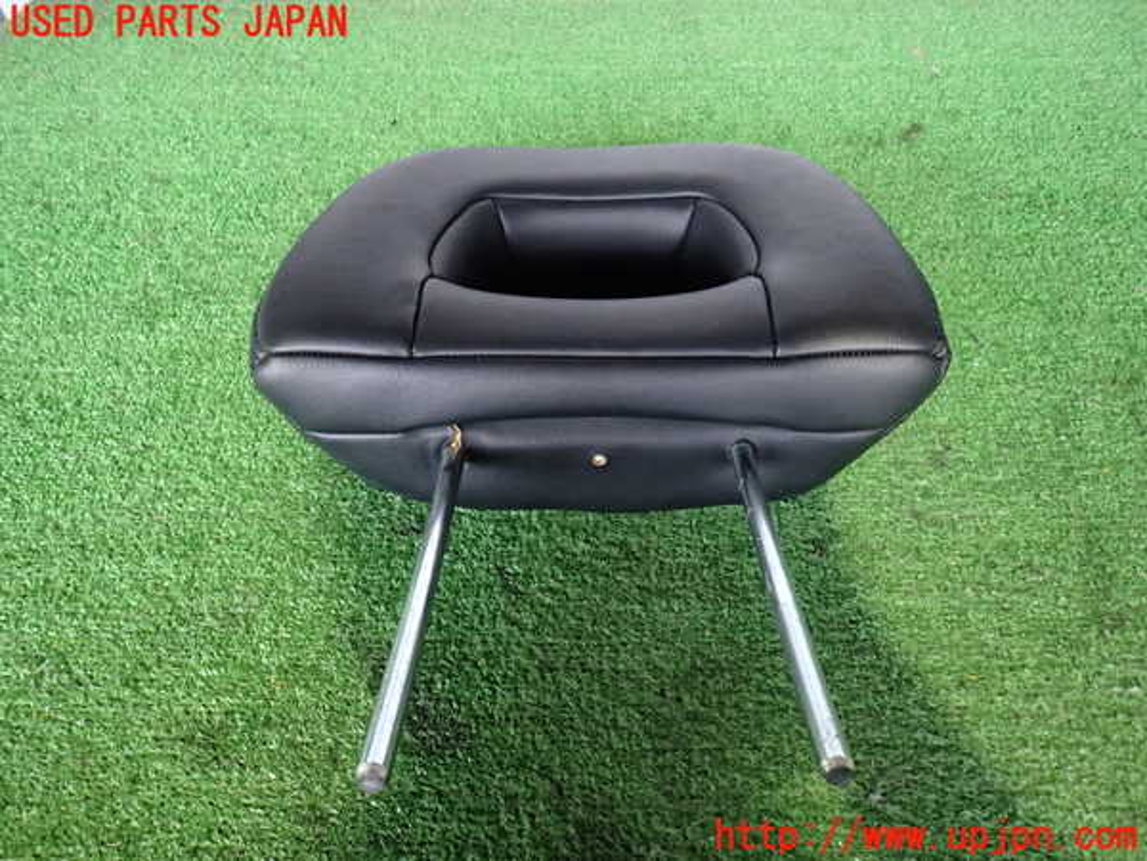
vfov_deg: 54.9
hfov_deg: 69.4
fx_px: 828
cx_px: 574
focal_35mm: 25
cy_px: 430
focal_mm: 4.5
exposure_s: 1/30
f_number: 2
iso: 400
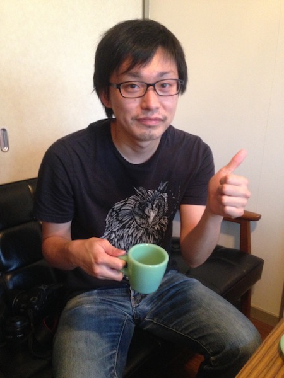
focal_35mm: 33
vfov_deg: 55.4
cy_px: 189
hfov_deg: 42.9
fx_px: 361
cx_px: 142
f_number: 2.4
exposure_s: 1/20
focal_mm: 4.12
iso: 400
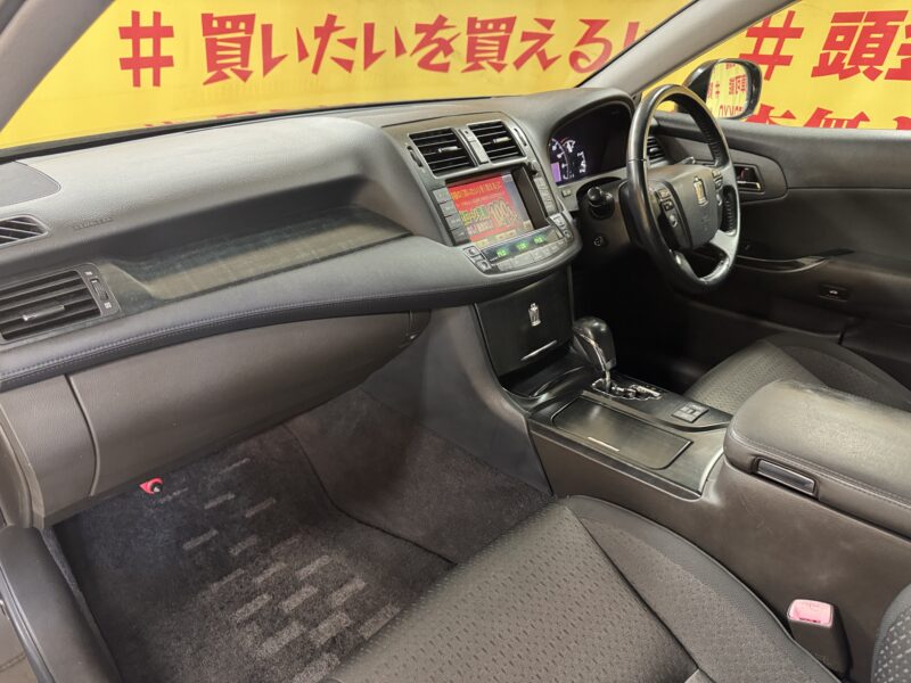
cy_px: 342
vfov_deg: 56.8
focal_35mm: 24
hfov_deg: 71.6
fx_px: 632
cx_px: 456
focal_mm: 6.76
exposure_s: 1/33
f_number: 1.78
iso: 640
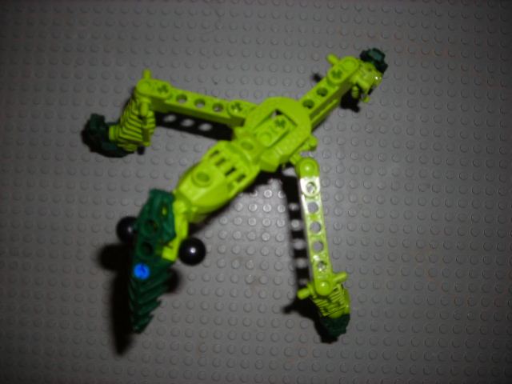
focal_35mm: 38
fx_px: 562
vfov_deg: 37.7
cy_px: 192
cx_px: 256
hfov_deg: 49.0
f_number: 3.2
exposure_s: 1/60.1
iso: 50
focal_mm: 6.3
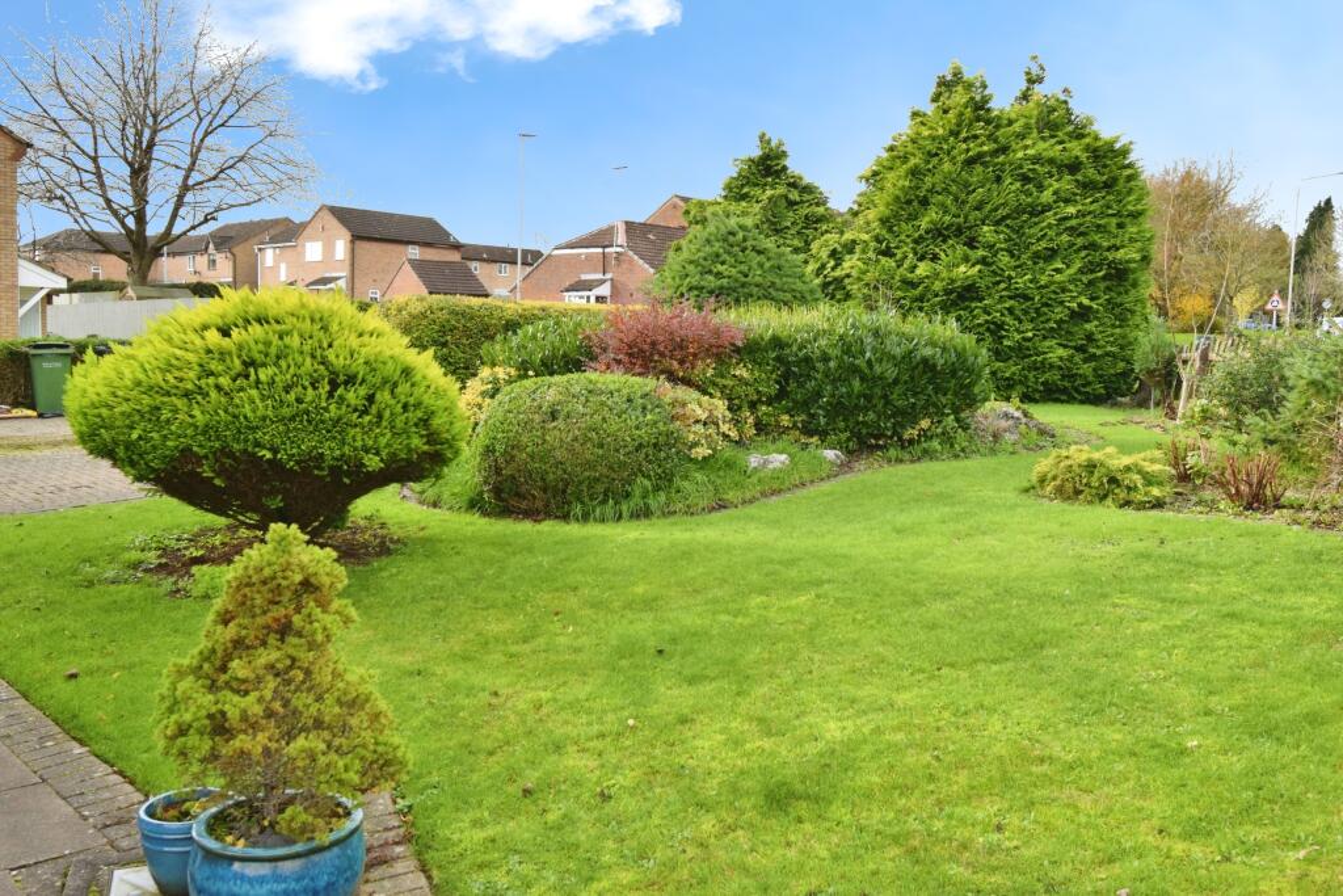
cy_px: 448
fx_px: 1119
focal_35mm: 30
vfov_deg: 43.6
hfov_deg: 61.9
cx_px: 672
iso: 1000
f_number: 9
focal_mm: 20
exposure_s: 1/320
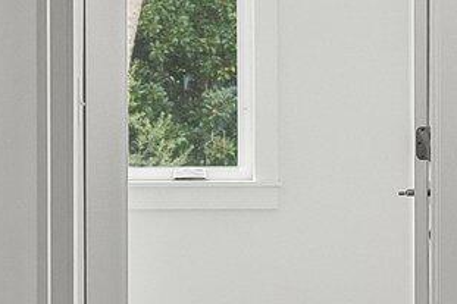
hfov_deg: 8.7
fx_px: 3007
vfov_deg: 5.8
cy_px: 84
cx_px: 297
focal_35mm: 237
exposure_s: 1/8
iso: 250
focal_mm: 24
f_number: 8
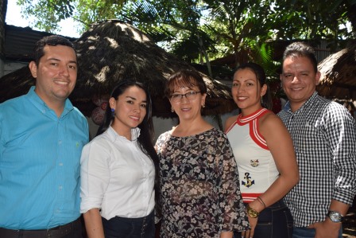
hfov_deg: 57.2
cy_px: 119
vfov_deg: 40.0
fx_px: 326
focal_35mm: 33
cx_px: 178
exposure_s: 1/160
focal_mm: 22
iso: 400
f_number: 6.3
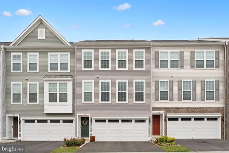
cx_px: 114
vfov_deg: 42.3
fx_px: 197
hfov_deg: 60.3
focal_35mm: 31
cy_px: 76
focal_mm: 31
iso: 100
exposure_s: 1/125
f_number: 9
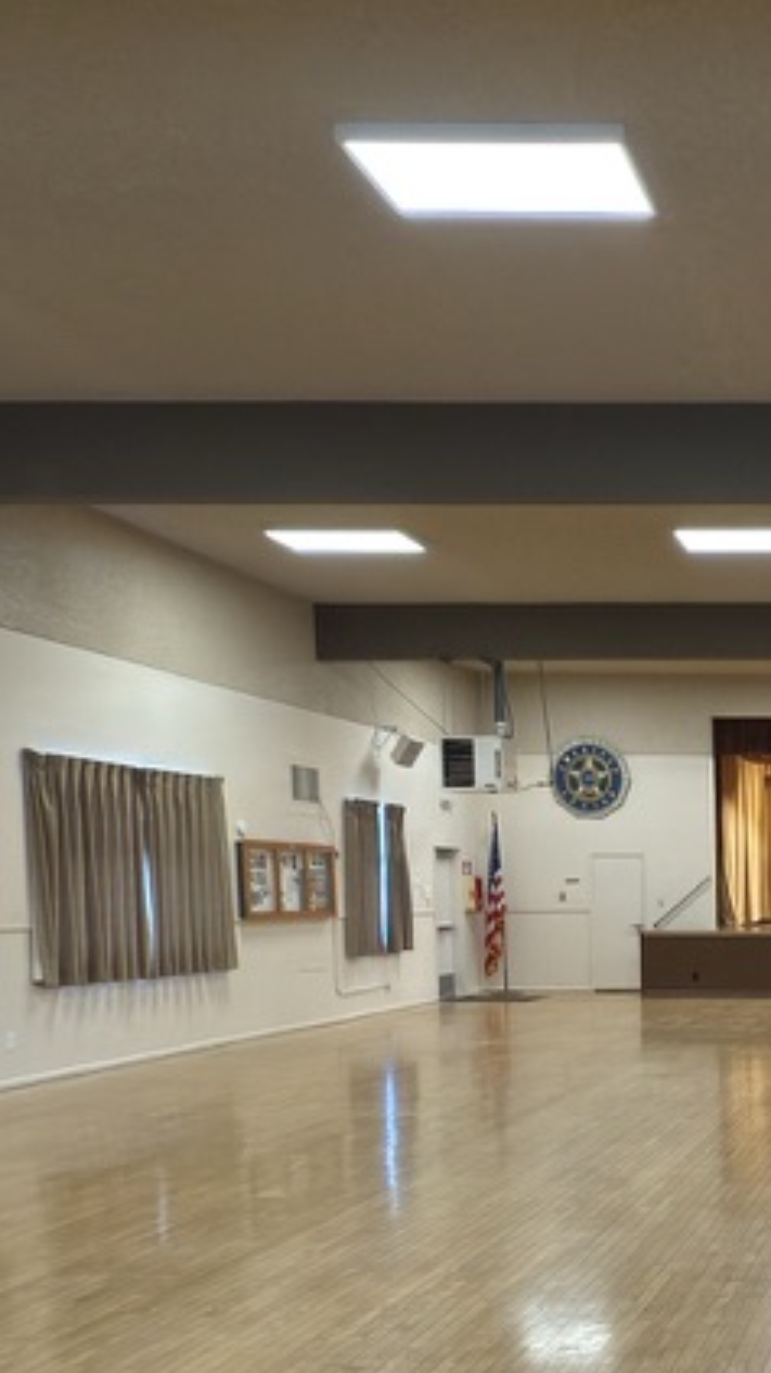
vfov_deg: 52.3
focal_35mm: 37
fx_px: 1346
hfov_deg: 27.1
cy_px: 979
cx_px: 989
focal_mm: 2.22
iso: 80
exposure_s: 1/30
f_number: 2.2
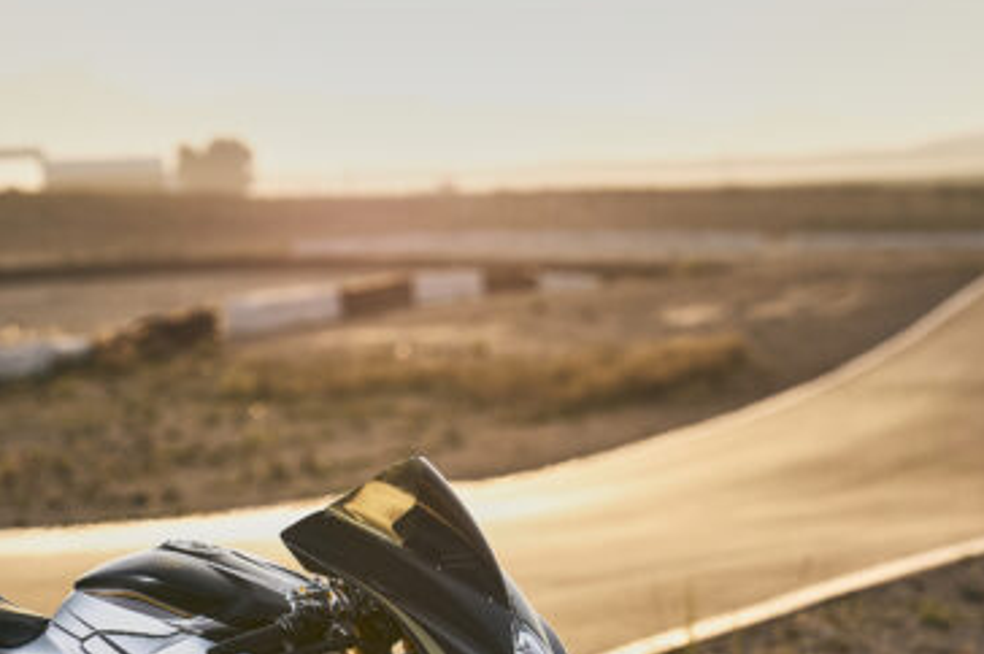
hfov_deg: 7.3
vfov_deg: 4.9
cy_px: 604
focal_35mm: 281
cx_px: 438
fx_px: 7674
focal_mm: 144
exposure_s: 1/500
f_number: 4.5
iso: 125
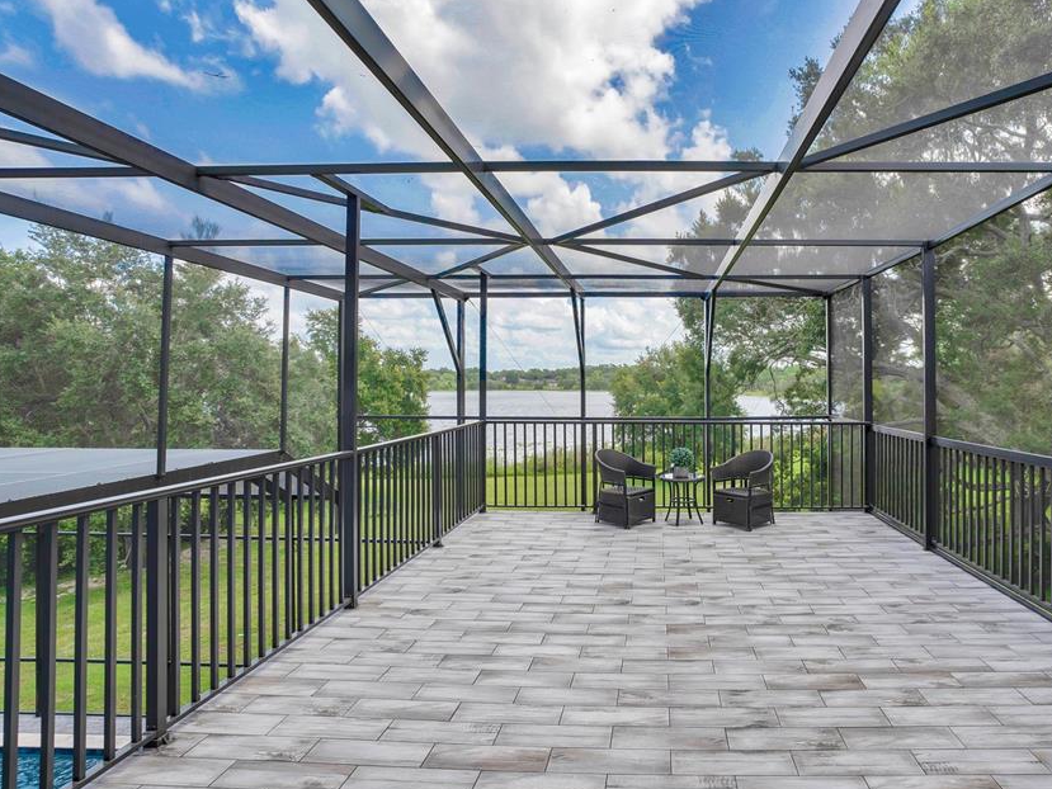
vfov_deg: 68.6
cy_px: 367
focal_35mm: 19
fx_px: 578
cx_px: 624
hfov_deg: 83.8
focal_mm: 16
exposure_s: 1/160
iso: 100
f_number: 6.3
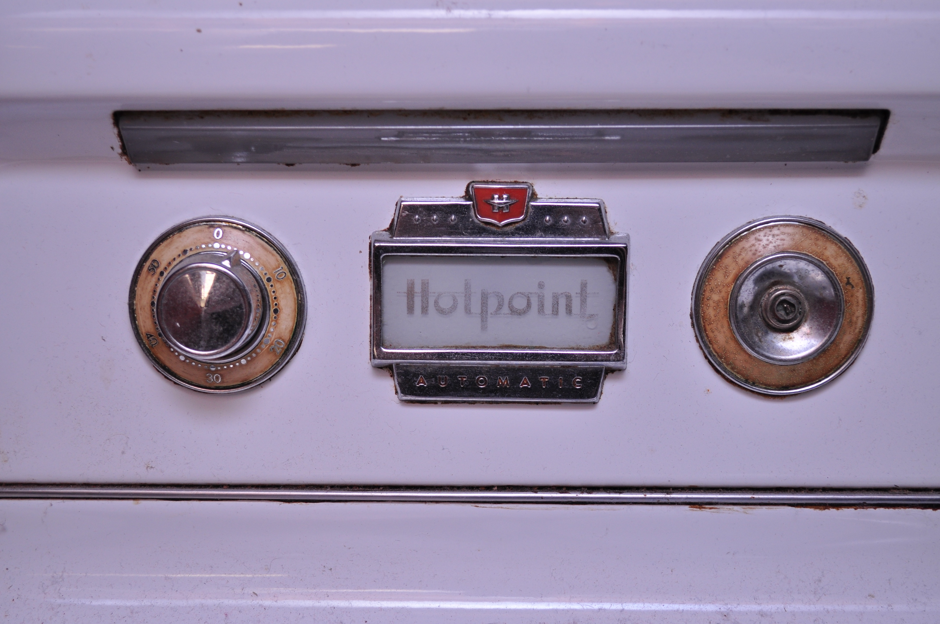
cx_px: 470
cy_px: 312
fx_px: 1369
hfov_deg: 37.9
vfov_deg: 25.7
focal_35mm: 52
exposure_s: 1/125
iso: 250
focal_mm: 35
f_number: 5
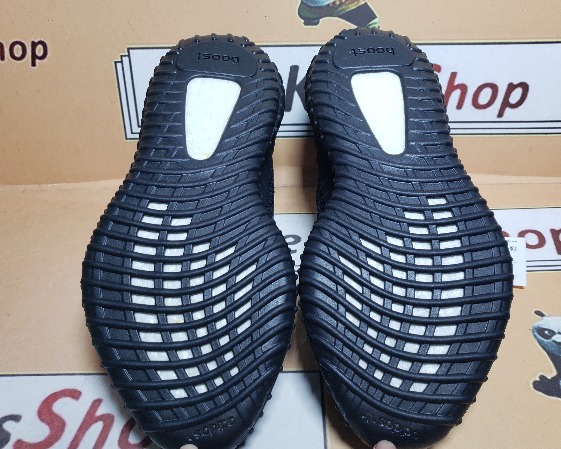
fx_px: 465
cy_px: 230
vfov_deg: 51.5
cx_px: 295
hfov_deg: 62.2
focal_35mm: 28
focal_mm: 4.3
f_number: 1.5
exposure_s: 1/457
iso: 50
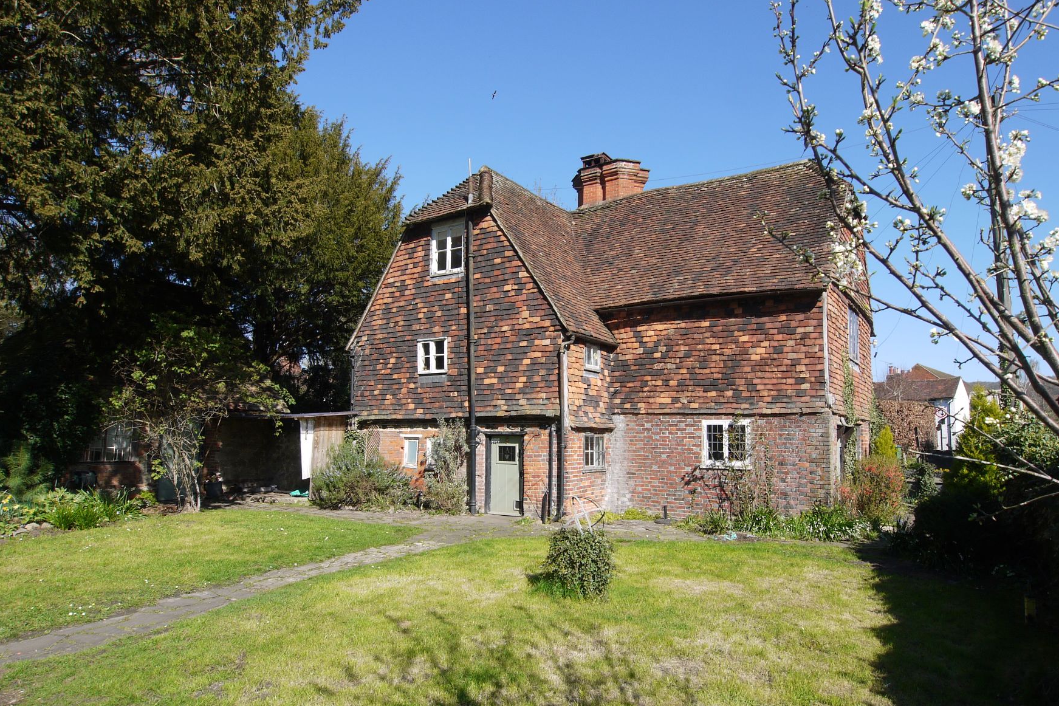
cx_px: 562
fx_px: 647
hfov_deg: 78.5
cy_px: 366
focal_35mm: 22
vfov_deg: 57.2
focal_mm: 9
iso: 100
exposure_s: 1/250
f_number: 7.1
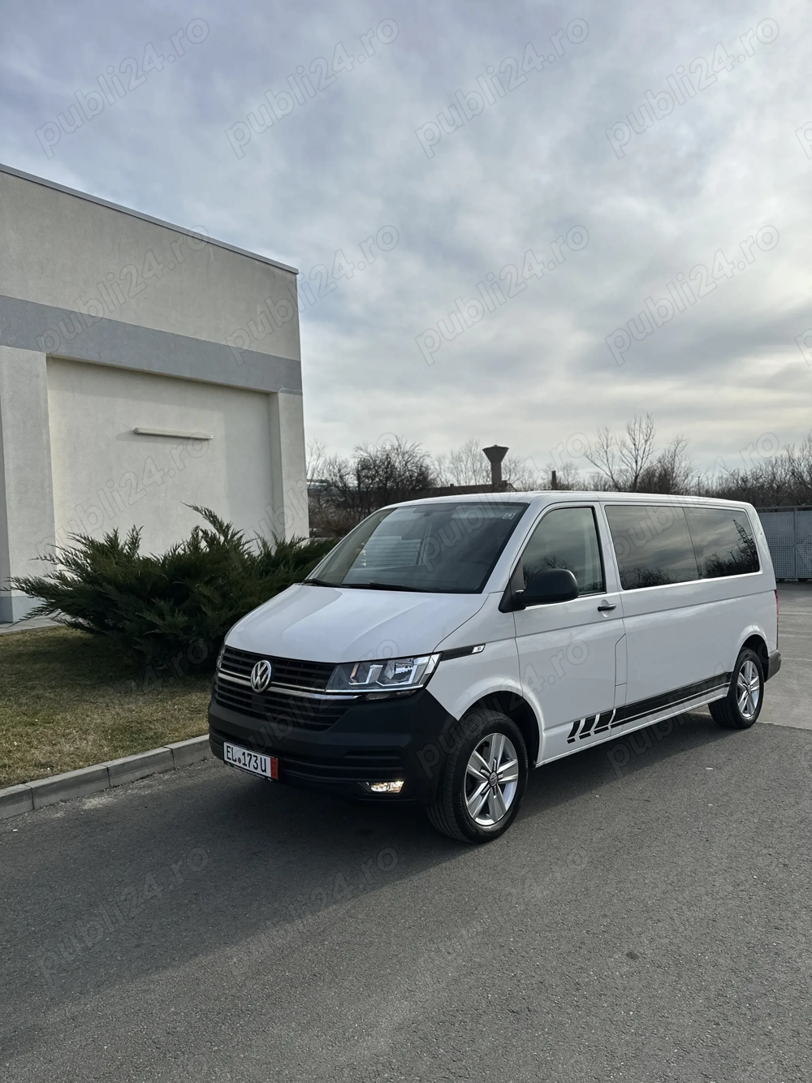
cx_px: 406
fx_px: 751
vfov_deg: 71.6
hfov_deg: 56.8
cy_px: 542
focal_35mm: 24
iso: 80
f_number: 1.78
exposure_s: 1/7042
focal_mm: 6.86
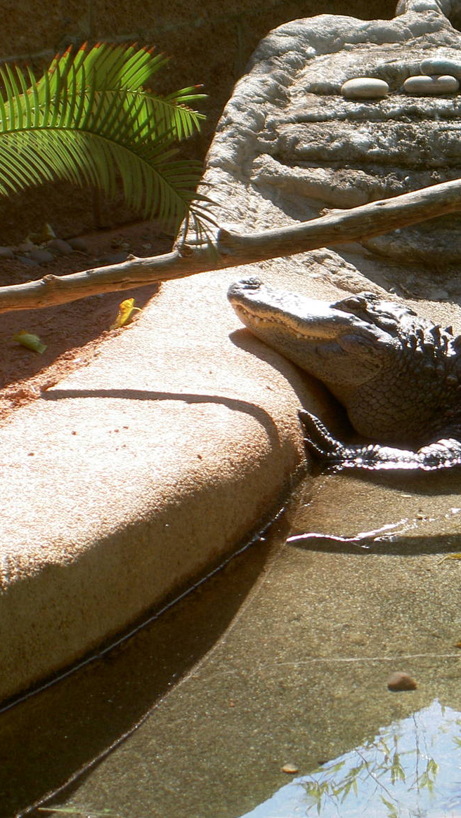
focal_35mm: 175
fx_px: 3800
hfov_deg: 6.9
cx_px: 543
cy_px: 397
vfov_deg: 12.3
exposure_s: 1/125
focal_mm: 24
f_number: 4.9
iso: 50
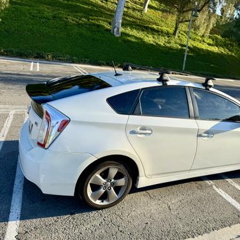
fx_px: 227
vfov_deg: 55.6
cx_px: 157
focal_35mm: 29
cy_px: 119
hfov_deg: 54.6
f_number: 1.78
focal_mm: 6.76
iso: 80
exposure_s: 1/1855
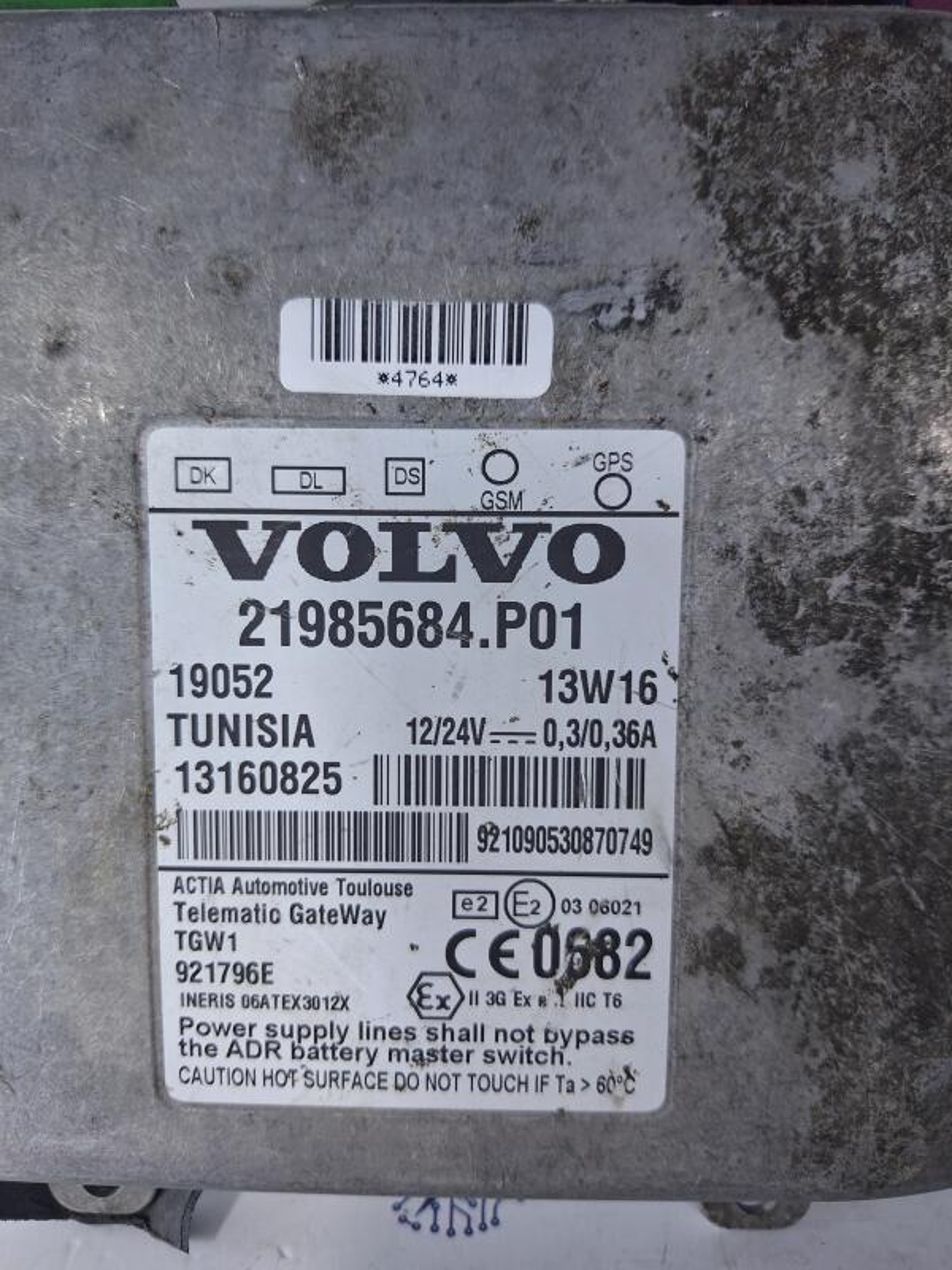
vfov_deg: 73.9
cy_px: 635
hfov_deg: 58.9
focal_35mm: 23
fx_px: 843
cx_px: 476
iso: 200
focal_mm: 5.54
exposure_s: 1/50
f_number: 1.8
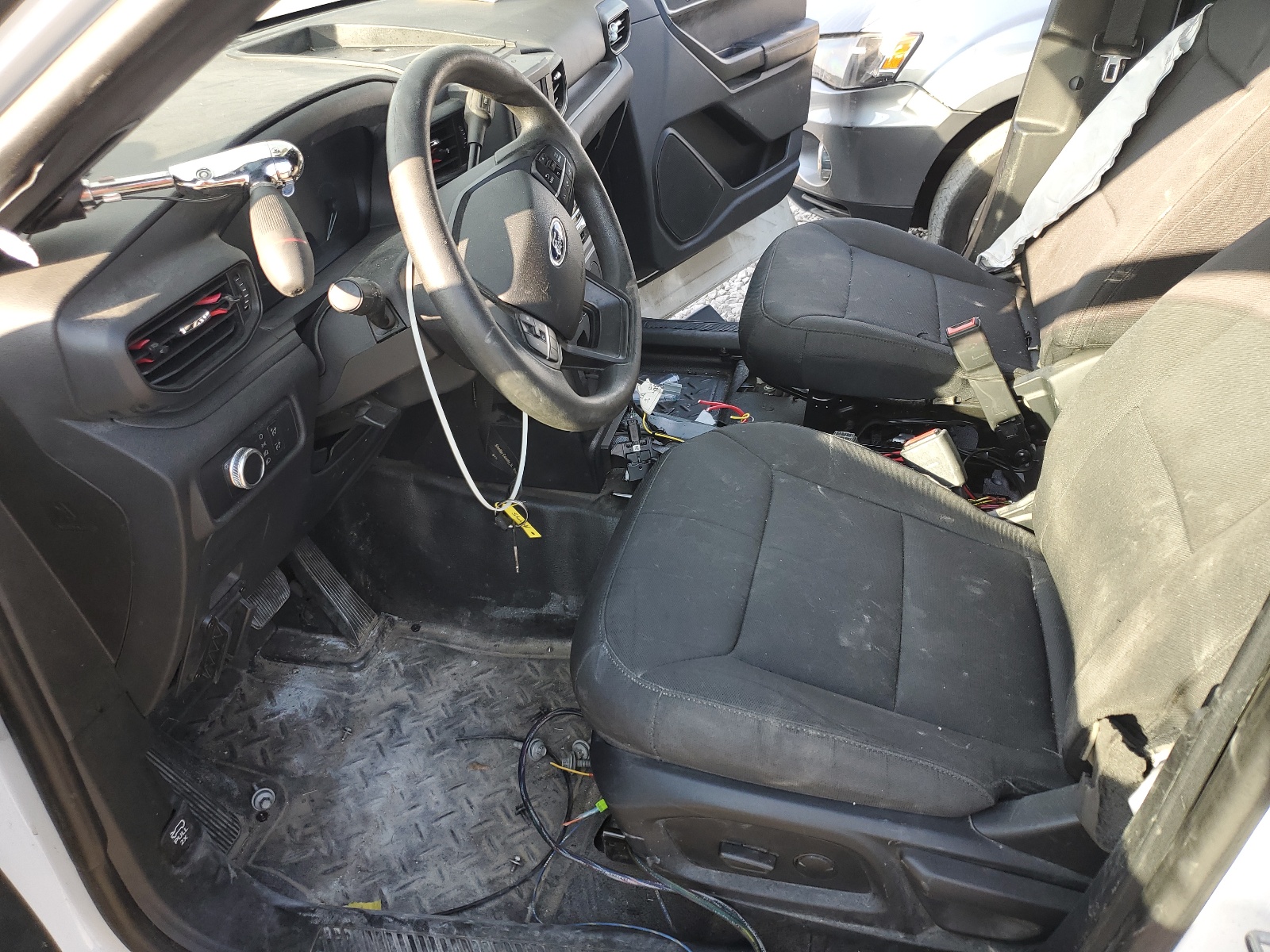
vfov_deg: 53.1
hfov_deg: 67.3
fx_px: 954
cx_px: 635
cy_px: 476
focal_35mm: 26
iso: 50
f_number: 1.5
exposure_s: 1/196
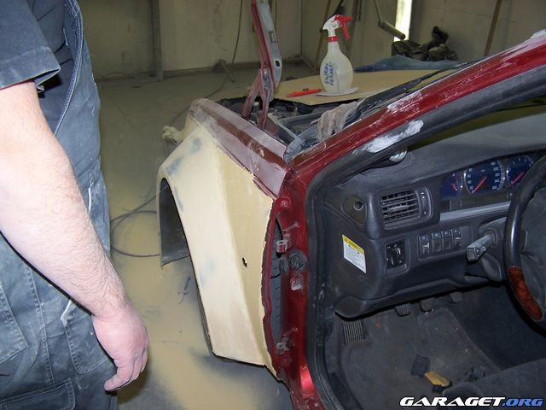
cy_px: 205
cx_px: 273
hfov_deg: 49.0
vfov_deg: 37.7
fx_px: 599
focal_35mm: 38
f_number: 2.8
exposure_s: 1/60
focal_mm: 6.3
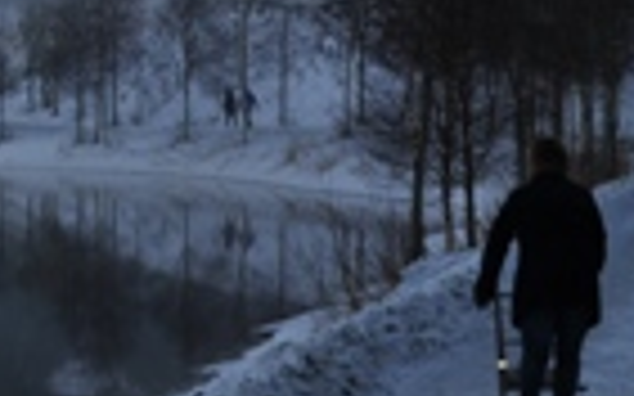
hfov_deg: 11.5
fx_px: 2935
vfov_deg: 7.7
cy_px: 106
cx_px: -454
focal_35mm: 170
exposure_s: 1/200
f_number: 10
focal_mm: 29
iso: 200
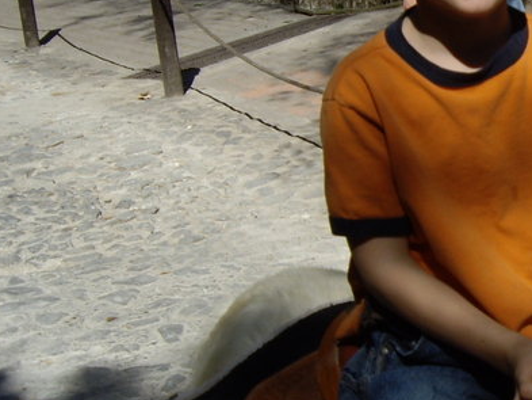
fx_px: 1522
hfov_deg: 19.0
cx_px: 593
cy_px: 144
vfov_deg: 14.9
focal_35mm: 99
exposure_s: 1/640
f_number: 4.3
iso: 50
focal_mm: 6.2
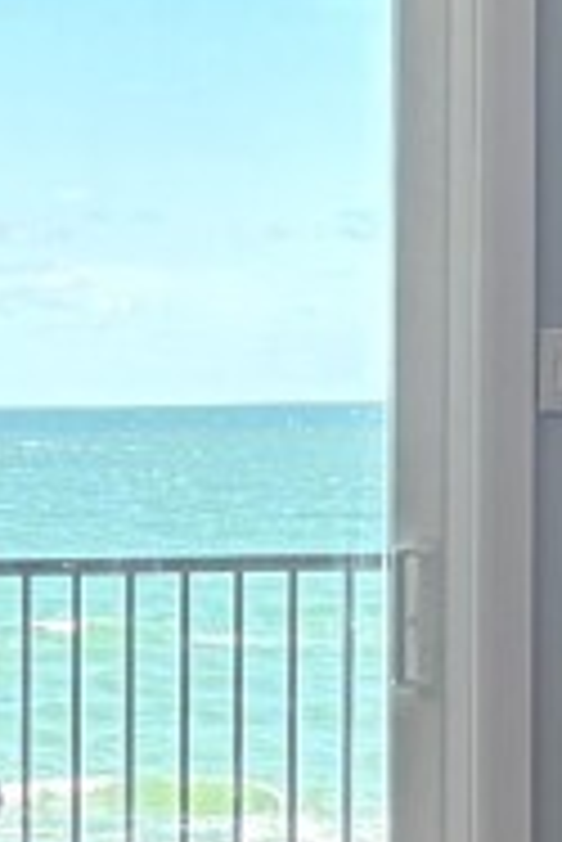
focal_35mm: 148
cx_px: -477
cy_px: 612
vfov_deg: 13.8
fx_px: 3459
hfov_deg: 8.9
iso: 125
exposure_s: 1/60
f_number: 1.6
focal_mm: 5.96
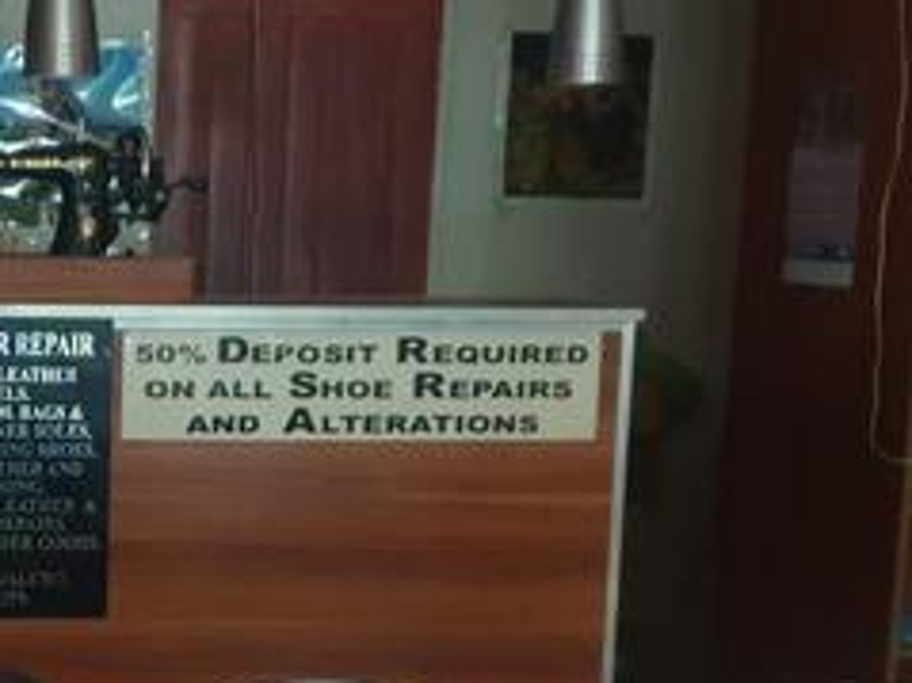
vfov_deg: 16.7
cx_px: -61
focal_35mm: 87
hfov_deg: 21.5
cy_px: 626
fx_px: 2291
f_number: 1.5
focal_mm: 4.3
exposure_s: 1/10
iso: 320
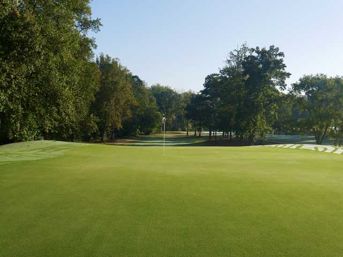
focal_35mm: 36
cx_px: 172
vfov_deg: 39.7
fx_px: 357
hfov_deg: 51.3
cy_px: 128
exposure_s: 1/320
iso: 200
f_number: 8
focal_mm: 18
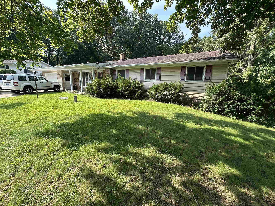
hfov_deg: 102.1
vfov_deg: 85.7
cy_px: 103
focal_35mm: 14
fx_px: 111
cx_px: 138
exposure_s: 1/363
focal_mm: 2.22
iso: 40
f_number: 2.2
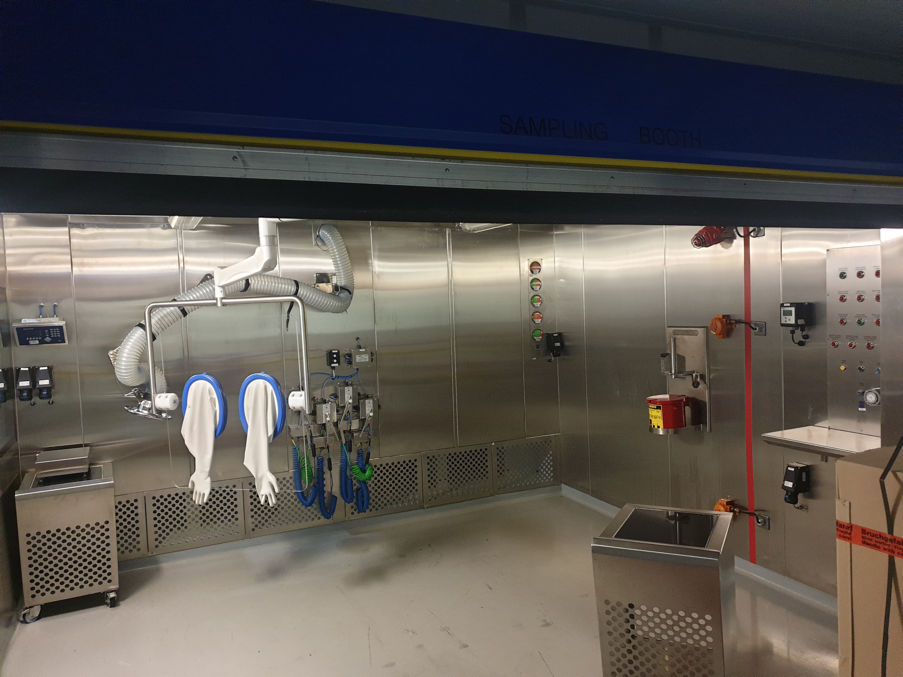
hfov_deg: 67.3
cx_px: 452
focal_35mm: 26
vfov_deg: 53.1
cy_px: 338
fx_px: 678
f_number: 1.5
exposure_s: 1/33
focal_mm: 4.3
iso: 320
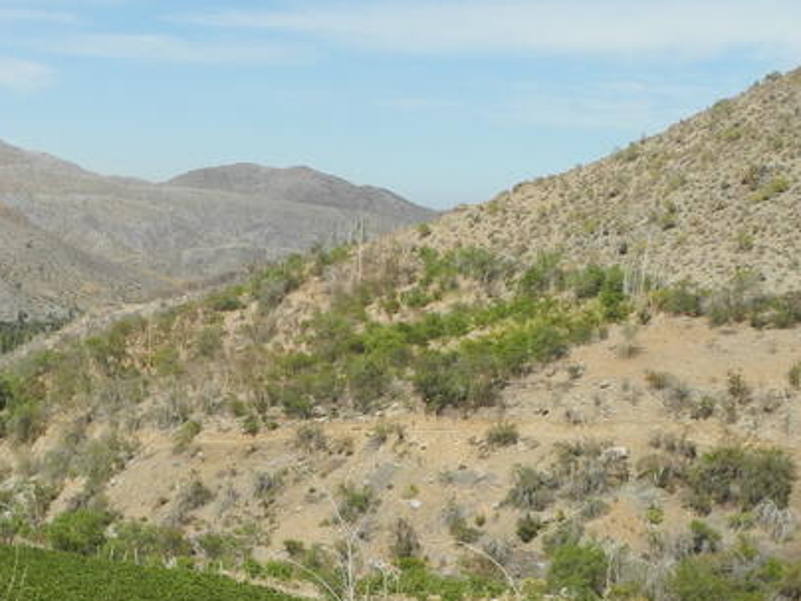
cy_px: 581
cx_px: -50
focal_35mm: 71
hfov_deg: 25.6
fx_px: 1643
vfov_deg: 20.2
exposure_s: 1/800
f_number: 4.5
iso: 100
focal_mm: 6
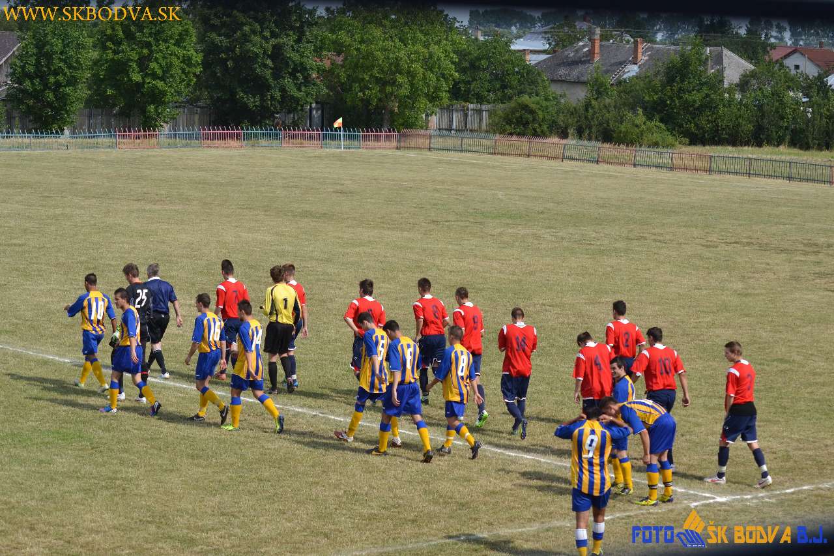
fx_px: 2432
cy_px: 278
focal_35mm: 105
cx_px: 417
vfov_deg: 13.0
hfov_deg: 19.5
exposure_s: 1/3200
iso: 200
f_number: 3.2
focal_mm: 70
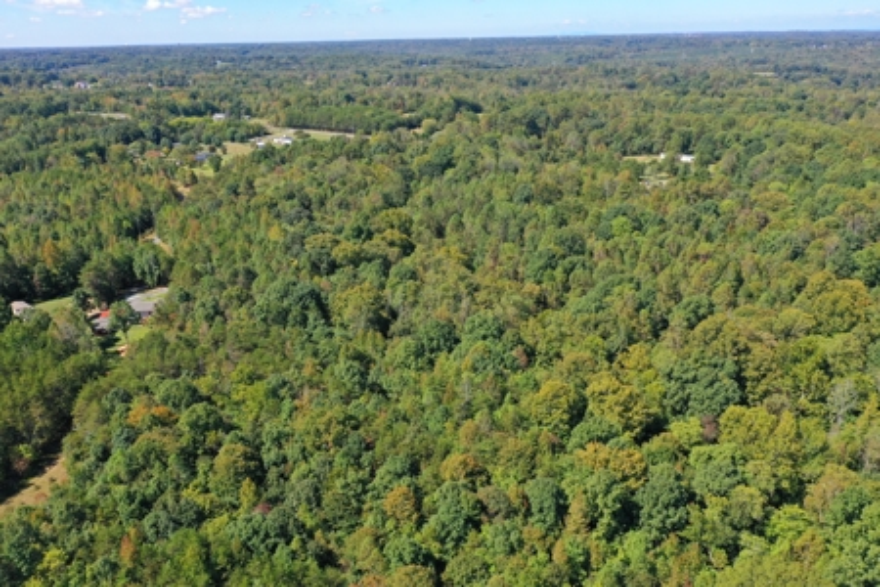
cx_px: 440
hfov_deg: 65.5
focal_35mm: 28
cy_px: 294
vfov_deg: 46.4
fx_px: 684
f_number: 5
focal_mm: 10.26
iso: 100
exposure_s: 1/320
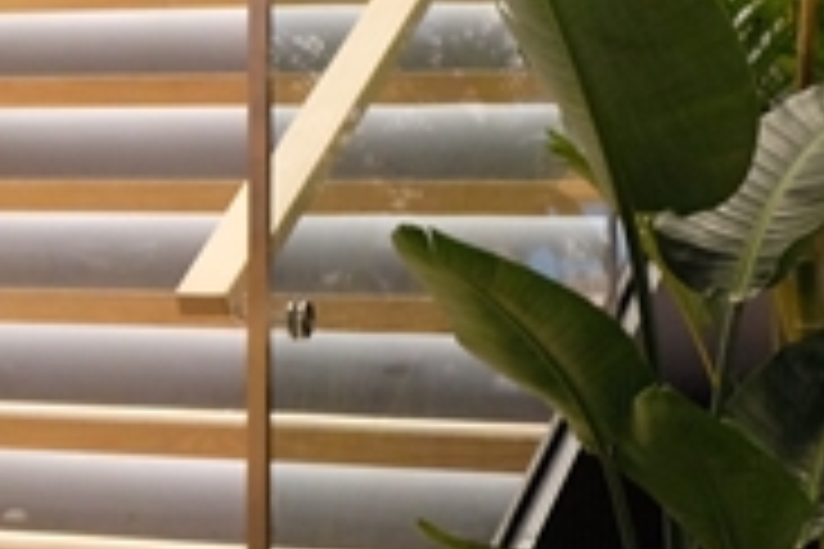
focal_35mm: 169
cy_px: 232
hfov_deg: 11.1
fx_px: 3868
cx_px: -819
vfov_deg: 8.1
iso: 1250
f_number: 3.2
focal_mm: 20.5
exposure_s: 1/125
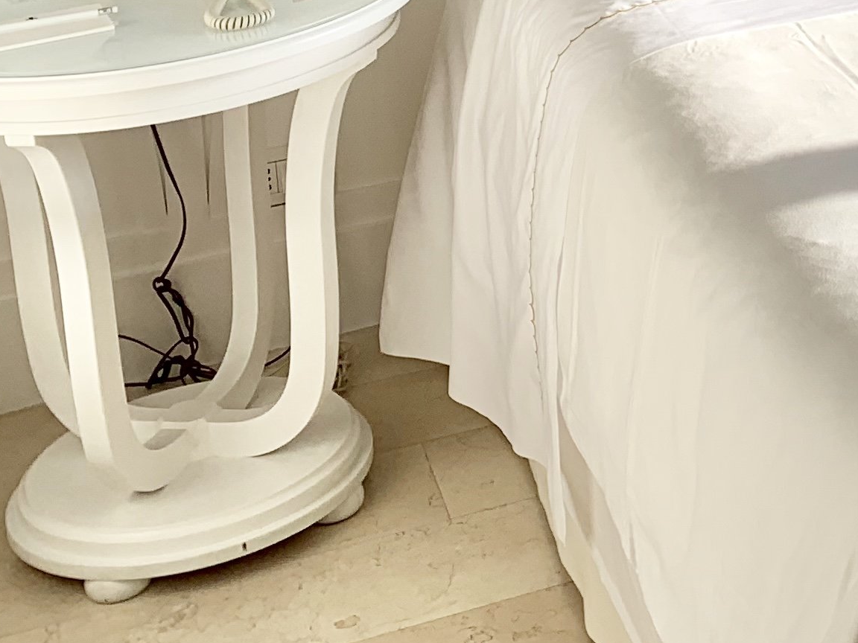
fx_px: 2256
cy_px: -389
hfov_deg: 19.1
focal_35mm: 91
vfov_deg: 14.8
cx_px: 1253
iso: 25
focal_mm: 4.25
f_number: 1.8
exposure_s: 1/314
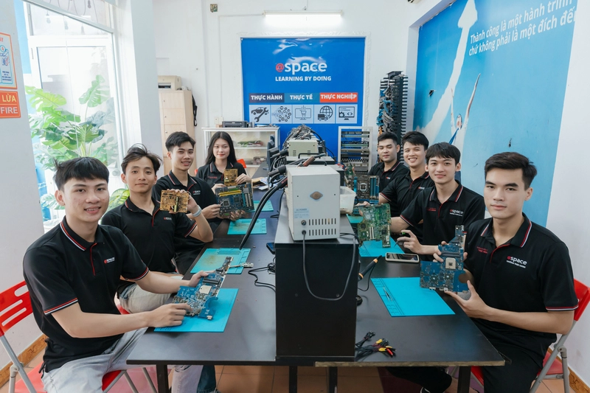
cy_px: 196
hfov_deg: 71.3
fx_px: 411
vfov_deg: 51.1
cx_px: 295
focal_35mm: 25
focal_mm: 25.1
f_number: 4.5
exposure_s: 1/125
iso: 2000
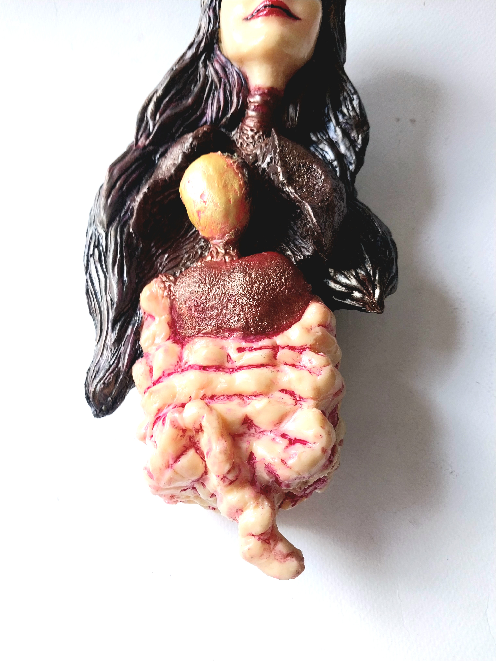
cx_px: 248
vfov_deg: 67.3
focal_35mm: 26
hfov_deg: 53.1
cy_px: 330
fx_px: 497
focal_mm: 4
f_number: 1.8
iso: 25
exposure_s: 1/60.2
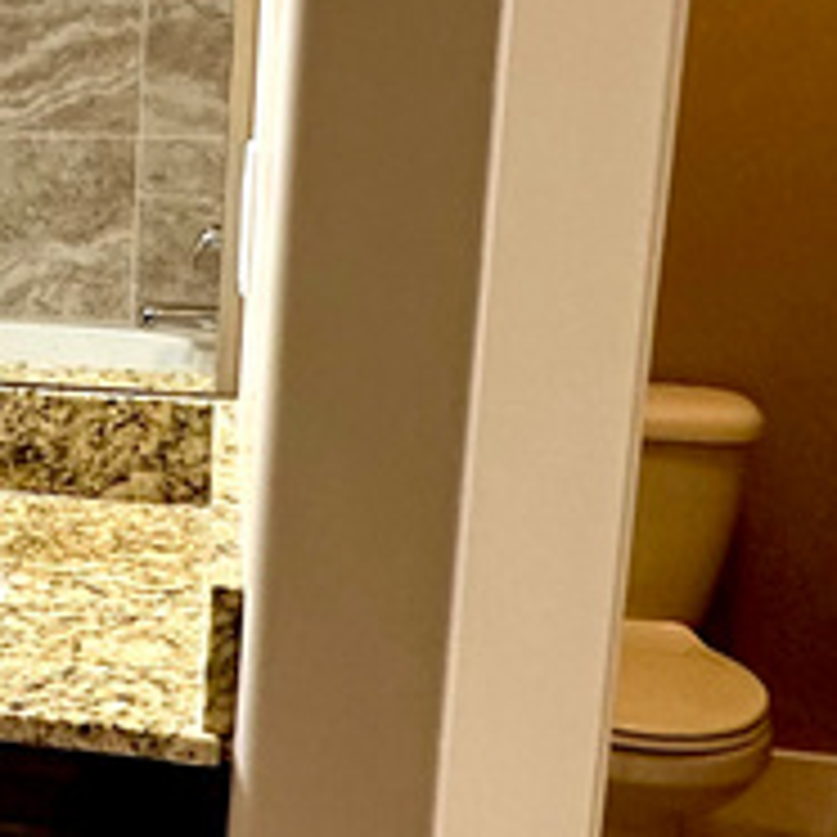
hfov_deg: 20.8
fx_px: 1860
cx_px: -486
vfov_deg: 25.3
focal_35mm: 68
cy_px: 333
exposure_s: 1/60
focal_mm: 2.22
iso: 200
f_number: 2.2
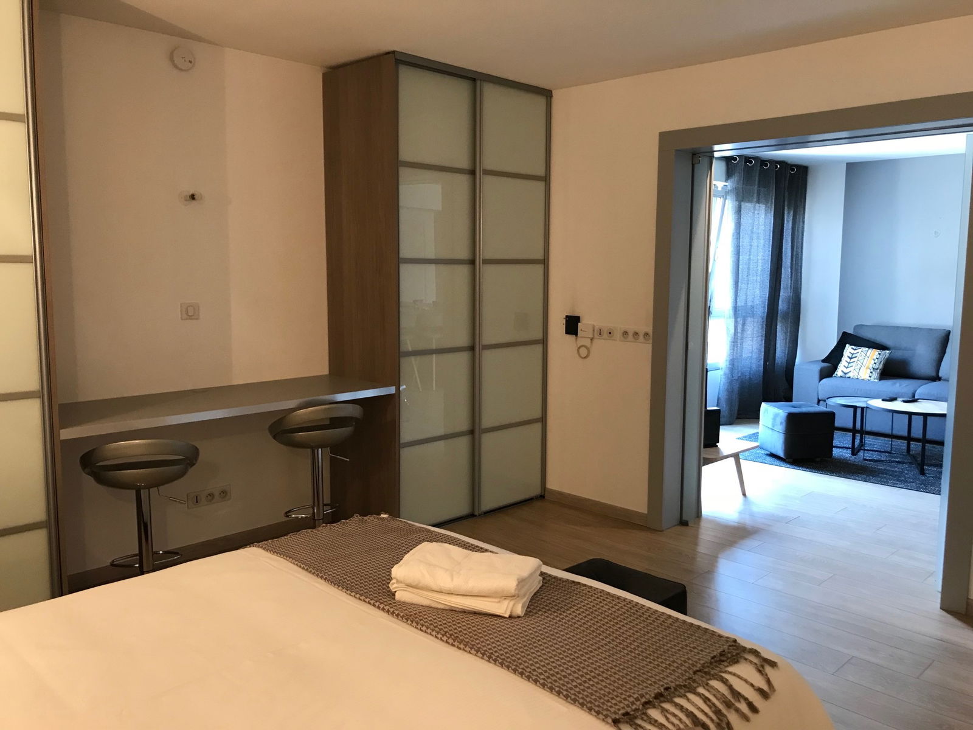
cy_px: 365
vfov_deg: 49.7
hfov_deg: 63.4
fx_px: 787
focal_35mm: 28
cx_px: 486
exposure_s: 1/17
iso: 50
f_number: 1.8
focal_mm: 3.99
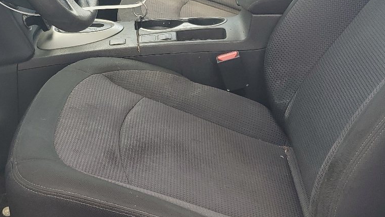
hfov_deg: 34.4
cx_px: 112
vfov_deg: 19.7
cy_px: 21
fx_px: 613
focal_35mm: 60
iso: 50
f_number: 1.5
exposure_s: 1/345
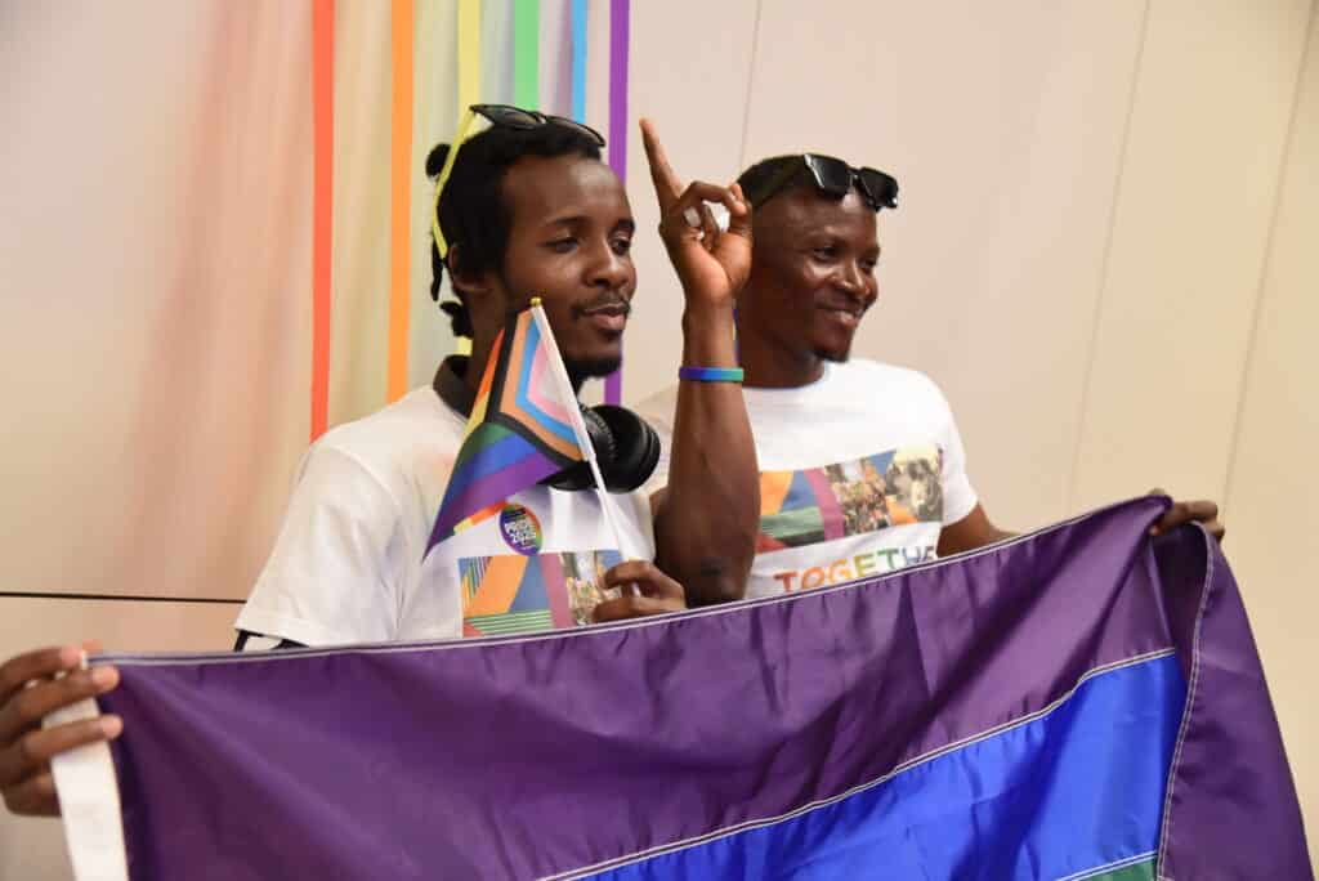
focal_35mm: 50
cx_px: 660
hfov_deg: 39.6
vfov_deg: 27.0
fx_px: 1833
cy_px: 440
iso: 4000
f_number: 4
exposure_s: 1/60
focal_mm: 50
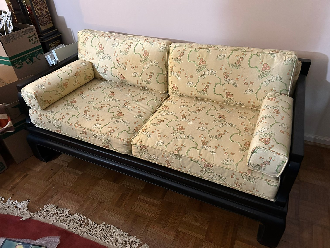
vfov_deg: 53.1
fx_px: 248
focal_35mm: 26
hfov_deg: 67.3
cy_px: 124
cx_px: 165
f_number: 1.5
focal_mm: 5.7
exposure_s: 1/40
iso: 500
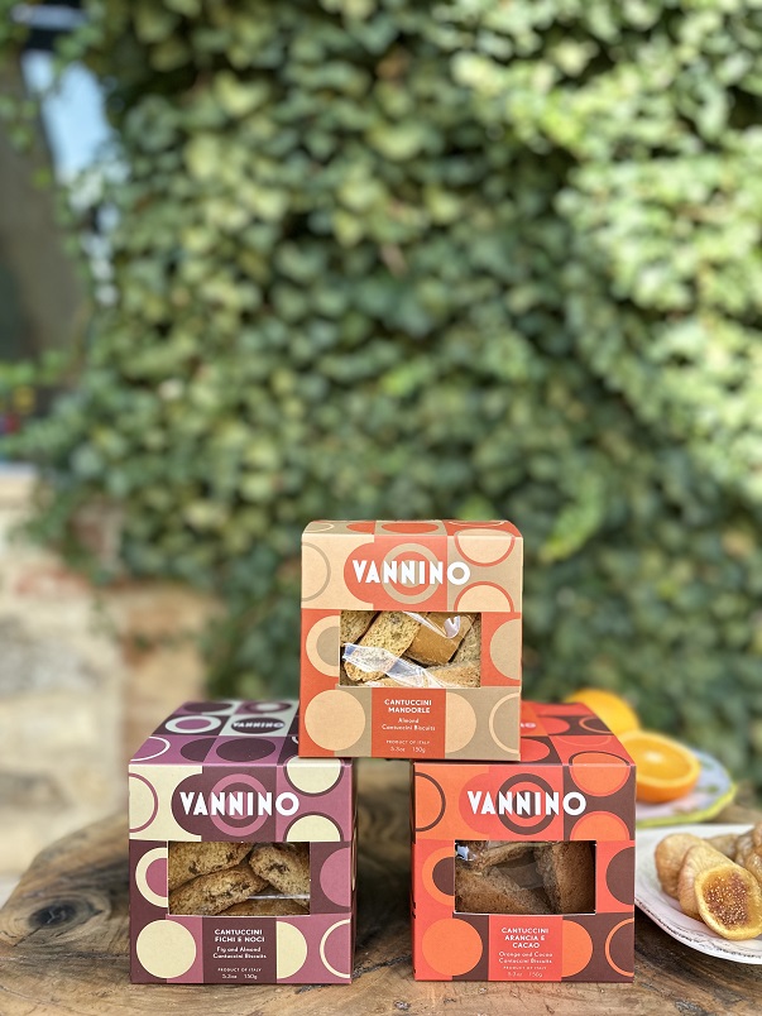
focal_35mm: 24
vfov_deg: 71.6
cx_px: 381
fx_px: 704
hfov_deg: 56.8
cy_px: 508
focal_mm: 6.86
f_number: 1.78
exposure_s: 1/694
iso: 80
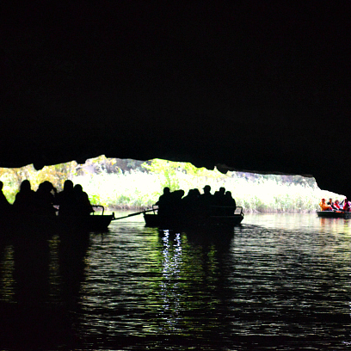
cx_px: 202
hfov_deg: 16.7
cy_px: 178
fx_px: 1193
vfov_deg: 16.7
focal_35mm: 104
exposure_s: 1/160
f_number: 5.6
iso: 4000
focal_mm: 52
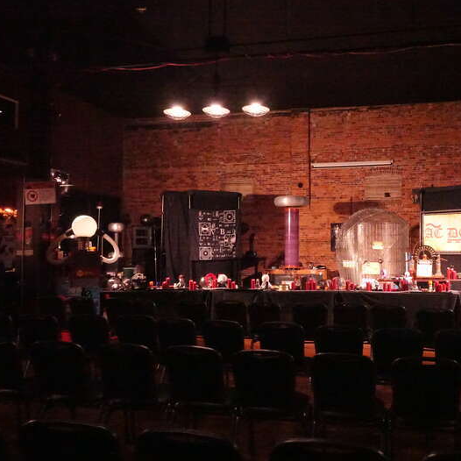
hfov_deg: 51.4
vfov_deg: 52.5
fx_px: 467
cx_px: 314
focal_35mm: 31
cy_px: 232
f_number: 6.3
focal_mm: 8.8
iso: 12800
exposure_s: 1/13
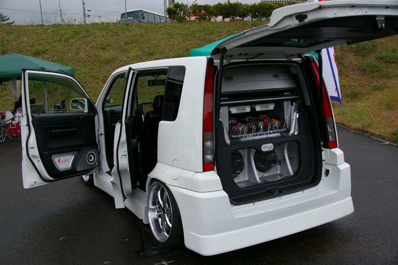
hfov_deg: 51.3
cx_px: 199
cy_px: 132
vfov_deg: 35.5
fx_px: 414
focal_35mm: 38
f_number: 8
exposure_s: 1/250
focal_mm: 25
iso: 200
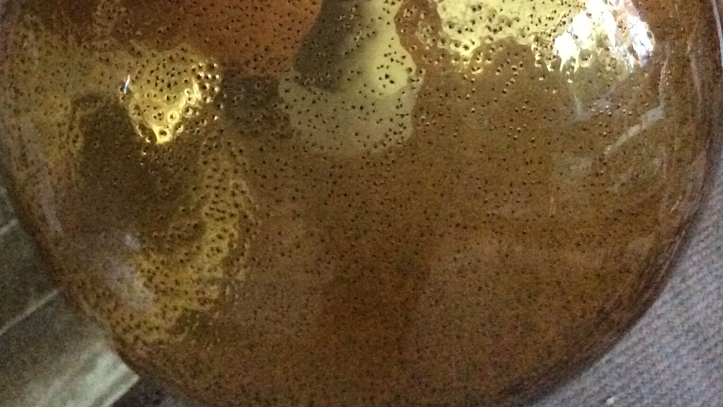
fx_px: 1131
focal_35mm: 59
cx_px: 258
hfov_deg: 35.2
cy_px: 33
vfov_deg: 20.0
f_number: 2.4
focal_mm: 3.3
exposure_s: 1/17
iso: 800
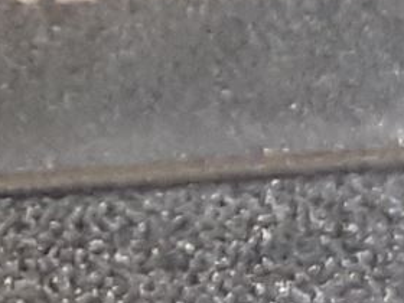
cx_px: 107
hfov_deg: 10.4
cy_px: -152
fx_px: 2217
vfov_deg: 7.7
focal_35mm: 190
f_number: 1.7
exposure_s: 1/33
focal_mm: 3.93
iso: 250
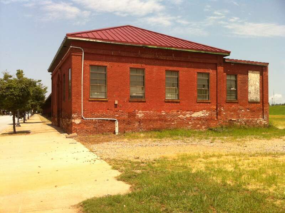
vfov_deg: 40.6
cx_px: 142
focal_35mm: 35
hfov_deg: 52.7
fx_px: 288
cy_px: 106
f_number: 2.8
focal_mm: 3.85
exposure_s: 1/1312
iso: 80
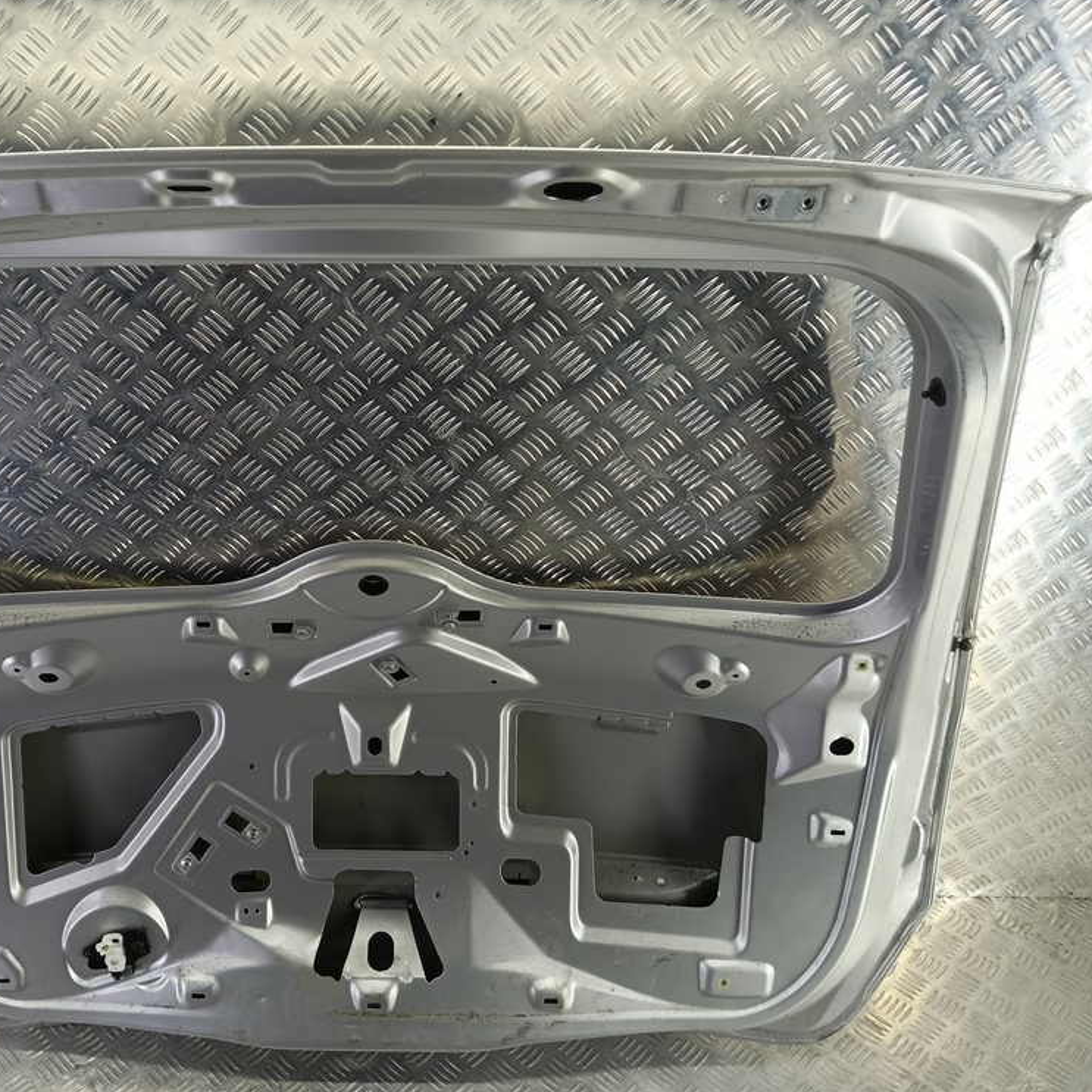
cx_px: 379
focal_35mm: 28
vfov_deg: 57.3
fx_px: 999
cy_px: 544
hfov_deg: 56.3
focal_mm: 4.11
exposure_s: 1/50
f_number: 1.6
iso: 120
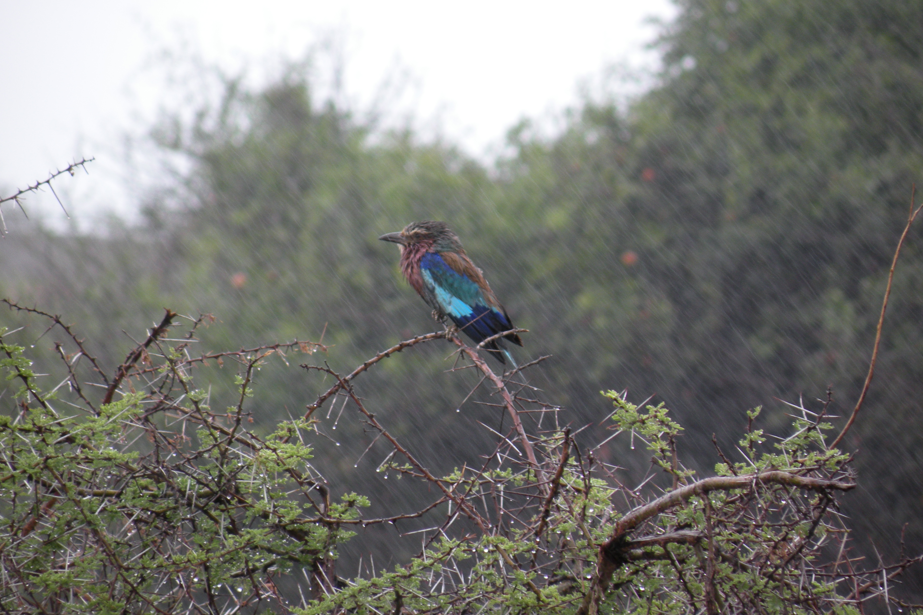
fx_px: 12972
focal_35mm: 506
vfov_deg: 2.7
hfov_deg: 4.1
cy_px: 290
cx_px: 462
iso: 64
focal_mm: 84.2
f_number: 4.5
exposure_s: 1/124
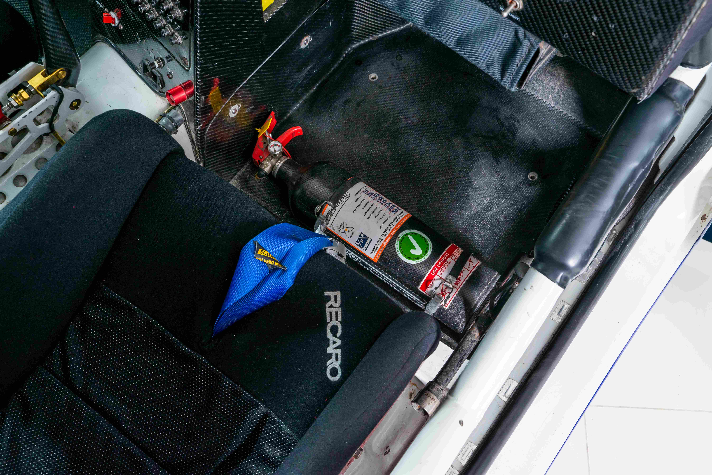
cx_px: 356
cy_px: 238
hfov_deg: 50.7
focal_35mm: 38
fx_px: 751
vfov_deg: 35.1
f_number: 10
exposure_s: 1/10
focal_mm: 38
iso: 200
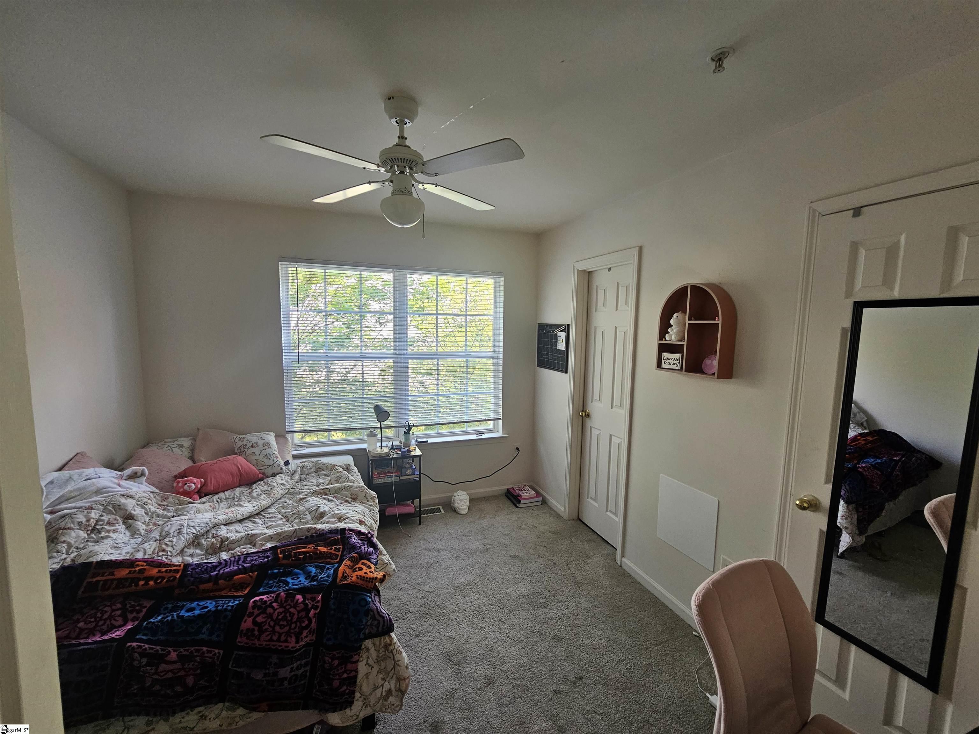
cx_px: 490
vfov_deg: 89.9
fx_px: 368
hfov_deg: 106.2
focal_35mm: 13
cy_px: 367
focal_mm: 2.2
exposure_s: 1/77
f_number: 2.2
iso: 160
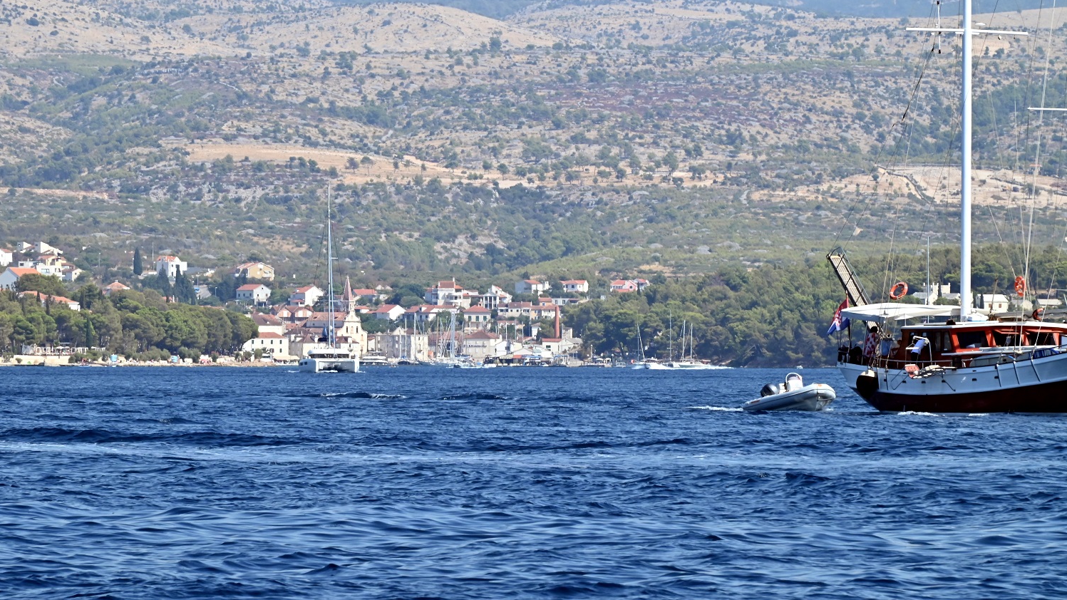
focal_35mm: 315
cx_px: 533
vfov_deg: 3.9
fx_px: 8912
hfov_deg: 6.9
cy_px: 274
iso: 1250
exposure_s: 1/320
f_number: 29
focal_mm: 300
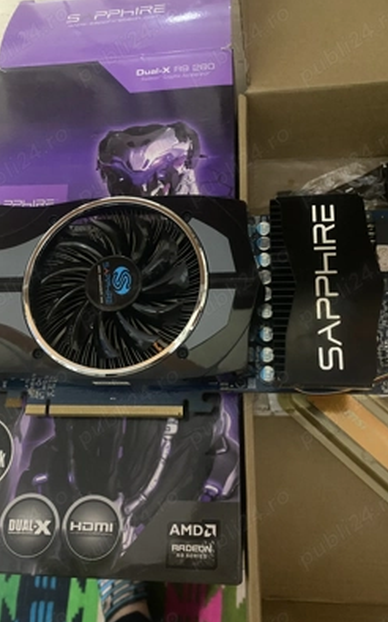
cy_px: 313
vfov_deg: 66.5
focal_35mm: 28
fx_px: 474
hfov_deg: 44.5
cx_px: 183
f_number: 1.8
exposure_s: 1/29
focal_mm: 4.25
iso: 1000
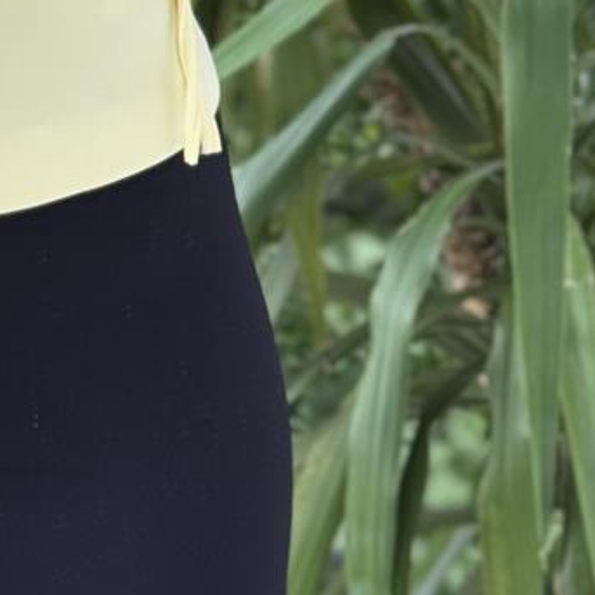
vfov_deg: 10.3
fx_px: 3209
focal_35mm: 165
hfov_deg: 10.5
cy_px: -273
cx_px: -80
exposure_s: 1/183
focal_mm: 6.76
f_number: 1.78
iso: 64
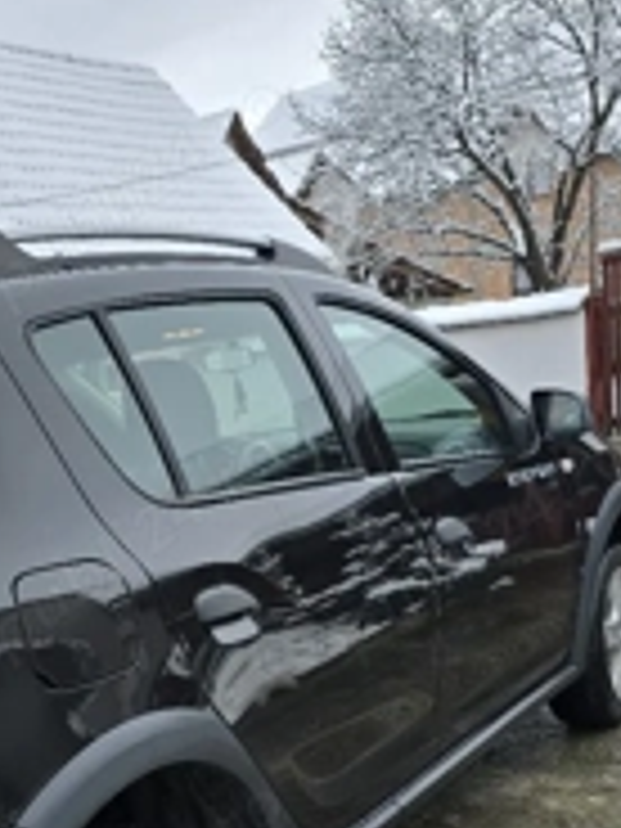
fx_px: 1196
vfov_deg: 37.4
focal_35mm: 50
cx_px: 225
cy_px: 598
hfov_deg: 29.0
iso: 12
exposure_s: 1/303
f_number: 1.7
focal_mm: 6.3
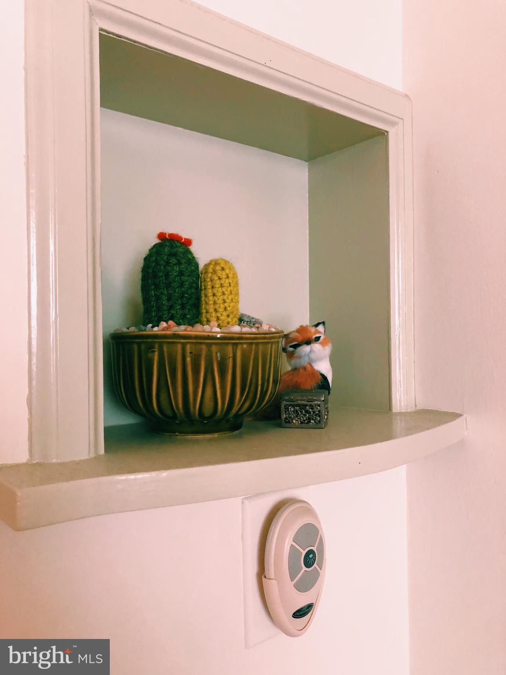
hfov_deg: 49.7
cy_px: 338
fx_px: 546
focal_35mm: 28
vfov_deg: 63.4
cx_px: 253
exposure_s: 1/15
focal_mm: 3.99
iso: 80
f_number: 1.8
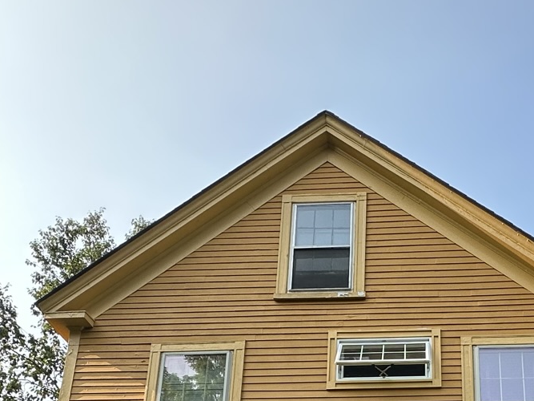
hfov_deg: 42.8
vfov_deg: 27.9
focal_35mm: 43
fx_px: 663
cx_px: 383
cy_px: 519
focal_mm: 2.22
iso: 40
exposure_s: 1/463
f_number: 2.2
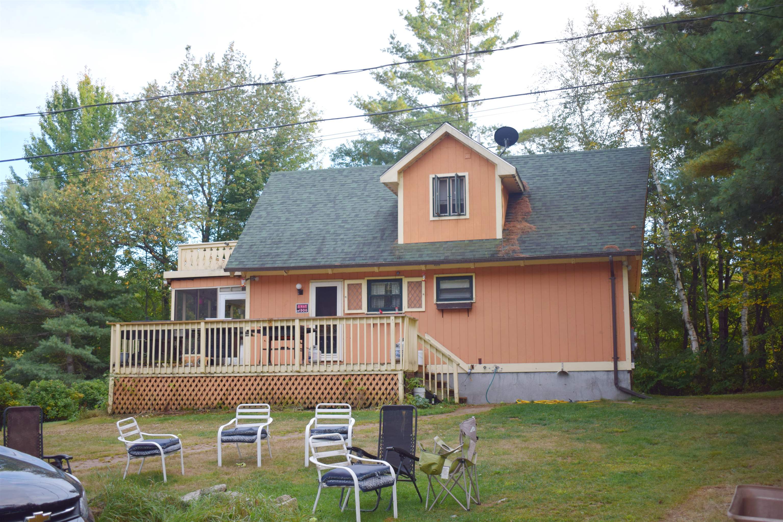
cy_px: 261
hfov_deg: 46.4
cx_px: 392
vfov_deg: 31.9
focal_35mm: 42
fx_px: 913
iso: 100
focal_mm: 28
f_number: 4.2
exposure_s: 1/160
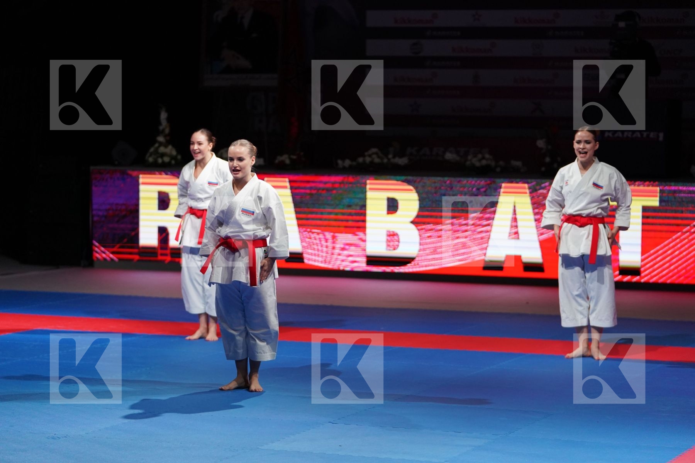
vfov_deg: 12.5
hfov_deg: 18.6
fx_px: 2123
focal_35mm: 110
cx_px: 348
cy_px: 232
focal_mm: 110
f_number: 2.8
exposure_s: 1/1000
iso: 2500
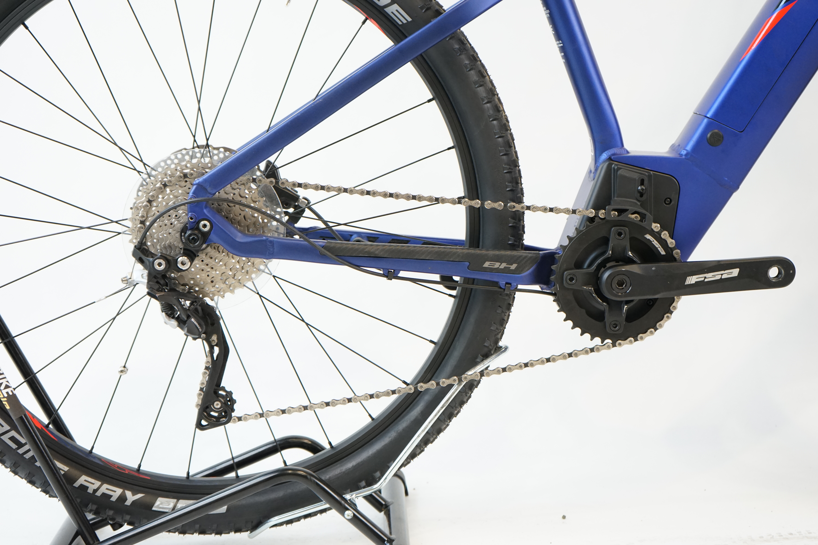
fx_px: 1318
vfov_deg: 23.4
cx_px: 409
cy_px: 272
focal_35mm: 58
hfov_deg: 34.5
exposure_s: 1/200
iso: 2000
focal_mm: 58
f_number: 5.6
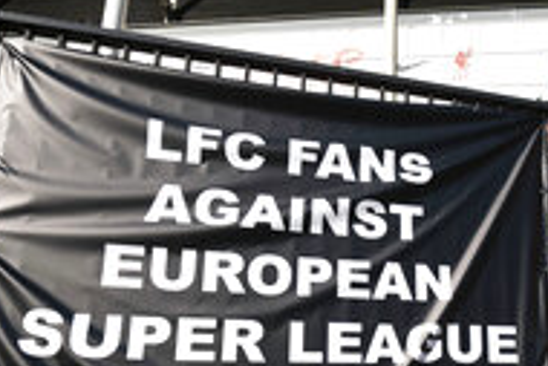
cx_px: 444
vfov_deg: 36.1
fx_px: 533
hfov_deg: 50.8
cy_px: 313
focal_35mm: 35
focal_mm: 13
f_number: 5.6
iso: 100
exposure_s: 1/500
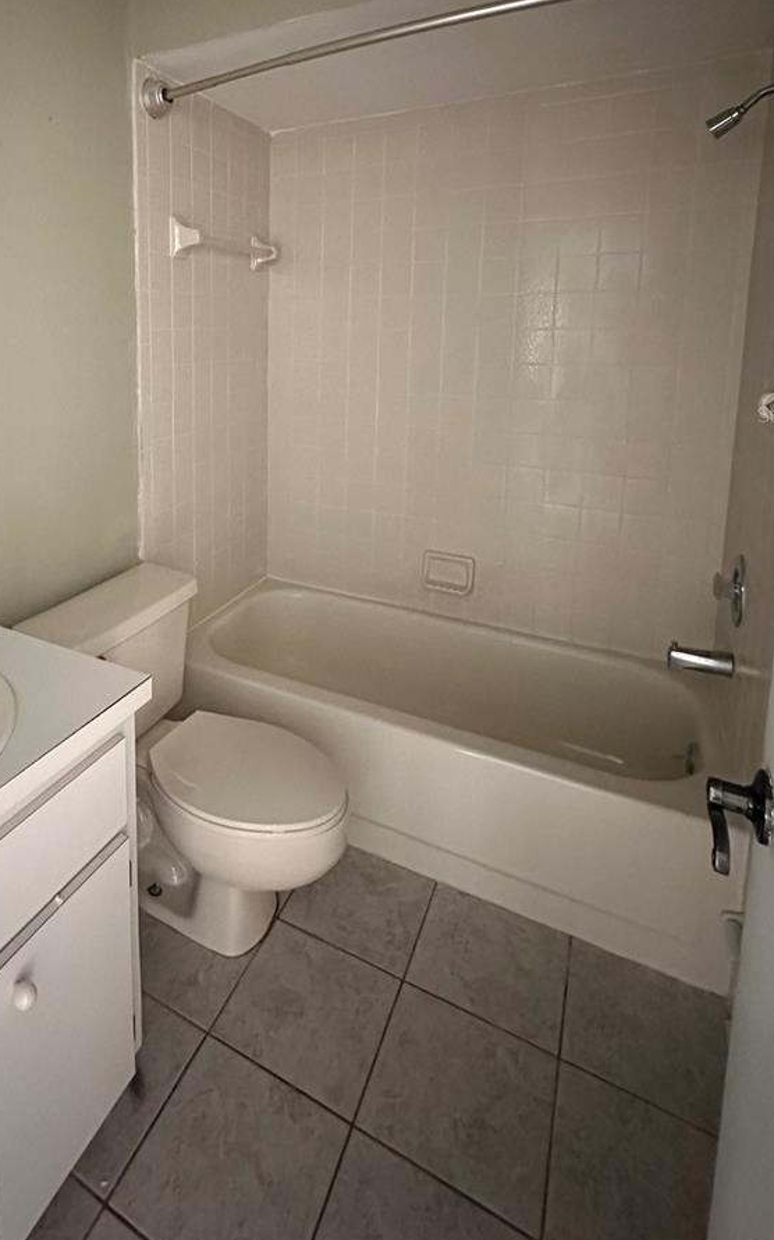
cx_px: 230
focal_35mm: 20
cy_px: 414
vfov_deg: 82.2
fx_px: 675
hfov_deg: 57.7
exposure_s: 1/45
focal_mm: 2.22
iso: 1250
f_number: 2.2
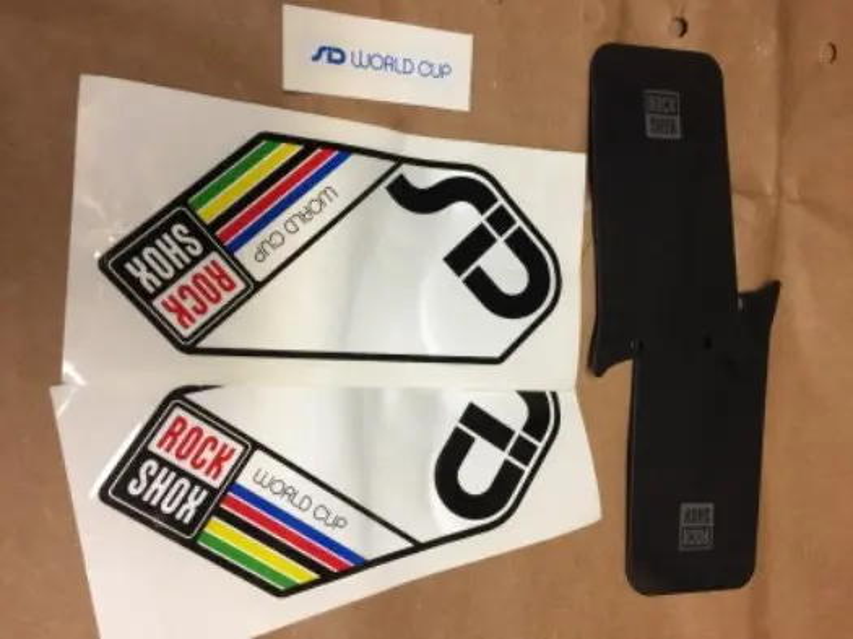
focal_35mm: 29
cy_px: 320
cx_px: 426
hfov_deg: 61.7
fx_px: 714
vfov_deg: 48.2
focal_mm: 4.15
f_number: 2.2
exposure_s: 1/33
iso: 80
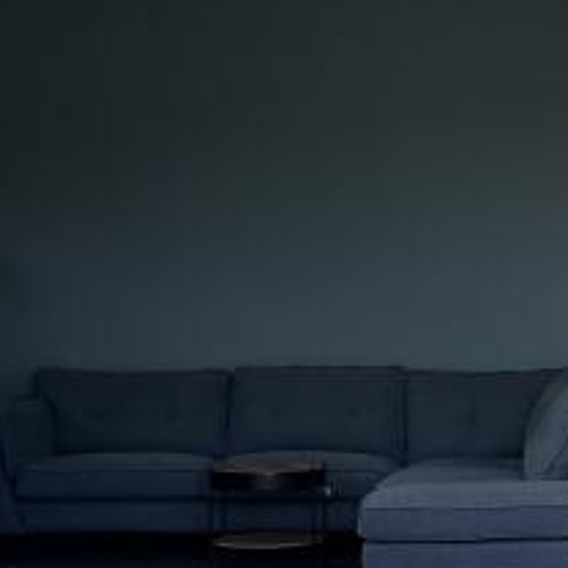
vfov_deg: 15.4
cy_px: 298
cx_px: 584
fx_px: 2098
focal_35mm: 113
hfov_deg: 15.1
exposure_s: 1/880
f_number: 1.6
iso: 50
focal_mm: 5.96
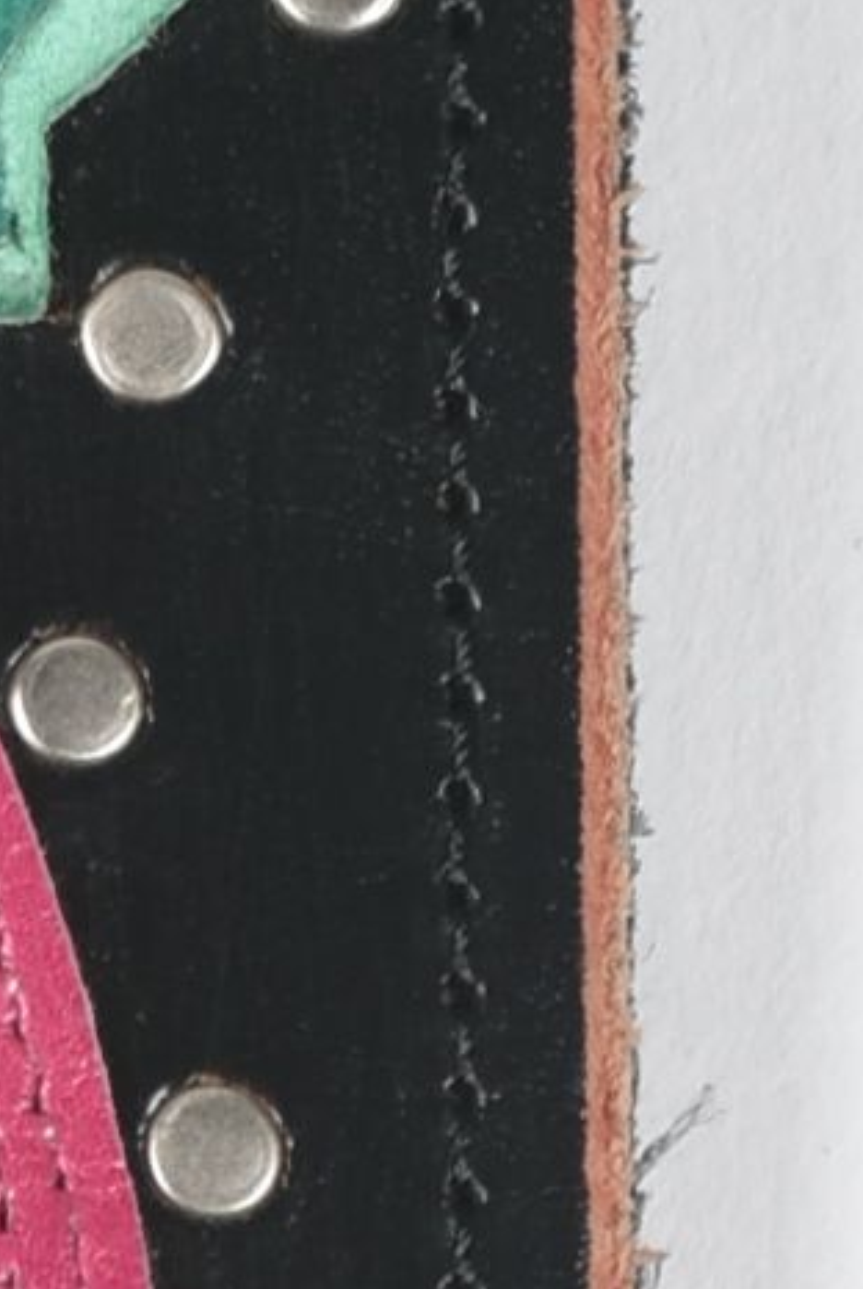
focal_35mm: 635
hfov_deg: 2.2
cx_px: -1059
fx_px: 22764
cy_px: -1004
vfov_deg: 3.2
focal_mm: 66
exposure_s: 1/125
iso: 200
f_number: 11
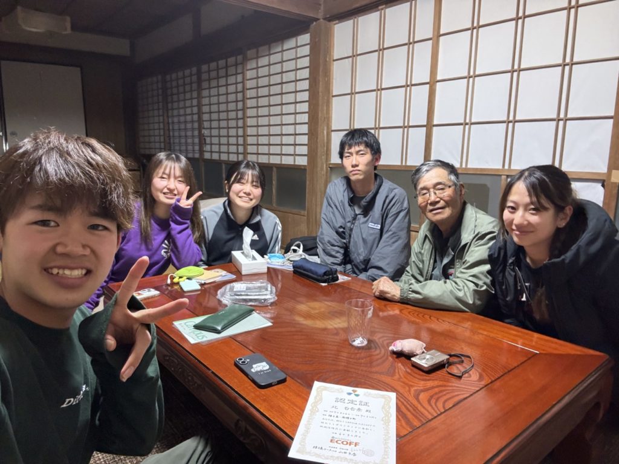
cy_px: 232
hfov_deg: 73.9
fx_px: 411
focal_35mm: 23
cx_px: 310
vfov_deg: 58.9
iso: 640
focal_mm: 2.69
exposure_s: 1/30
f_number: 1.9
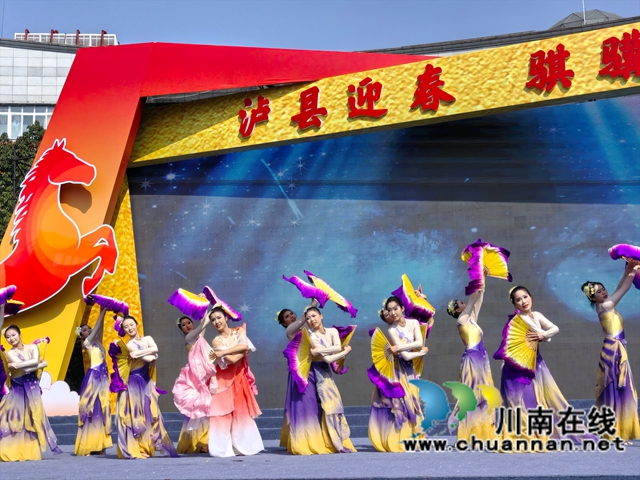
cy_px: 240
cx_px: 320
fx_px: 998
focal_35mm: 54
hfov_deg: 35.5
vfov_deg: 27.0
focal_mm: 5.52
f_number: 1.9
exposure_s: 1/3623
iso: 80
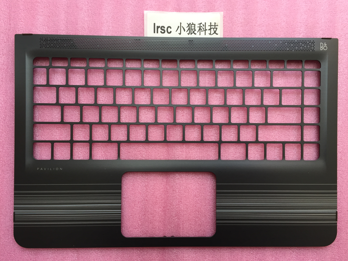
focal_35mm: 30
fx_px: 302
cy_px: 134
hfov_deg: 60.0
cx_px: 176
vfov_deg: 46.8
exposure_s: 1/100
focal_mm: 4.15
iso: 40
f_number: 2.2
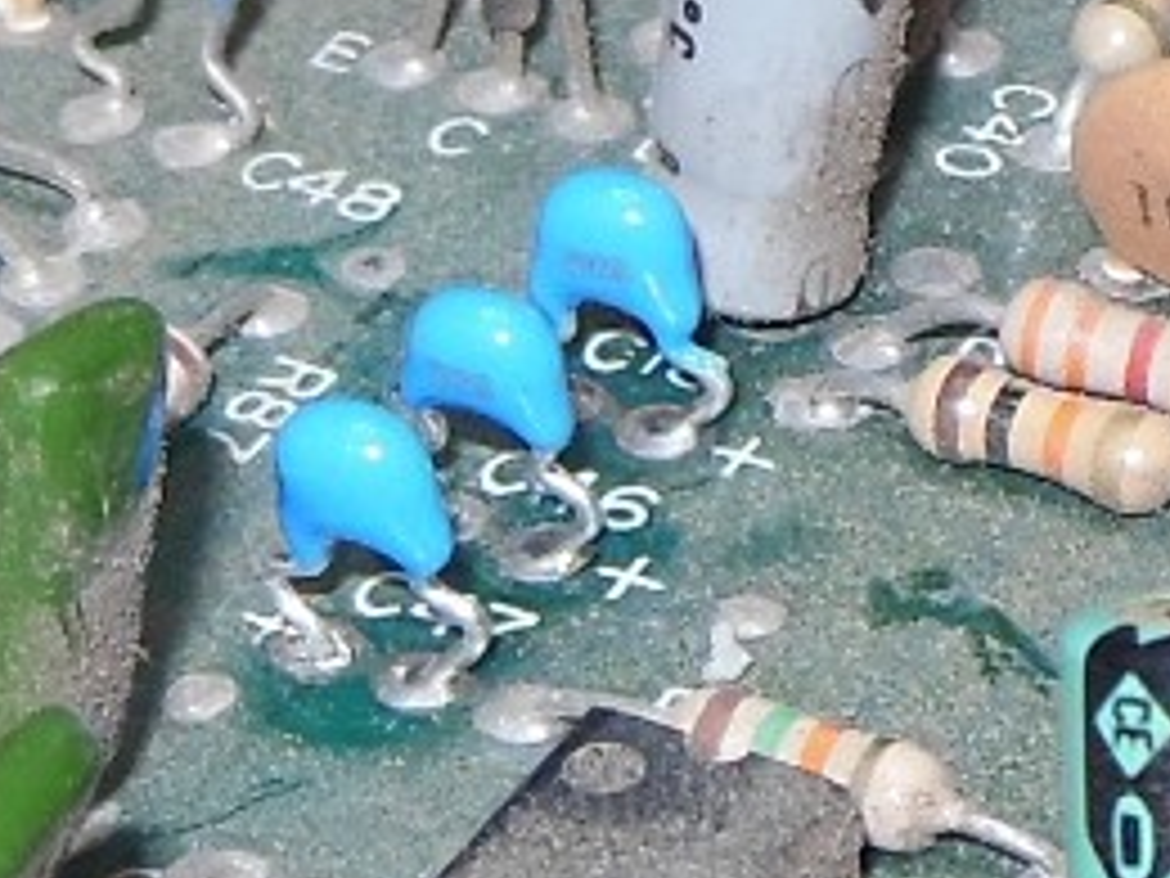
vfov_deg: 29.1
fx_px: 1690
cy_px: 450
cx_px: 477
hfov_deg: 38.1
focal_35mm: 50
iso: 125
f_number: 6.7
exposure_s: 1/30
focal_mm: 5.2
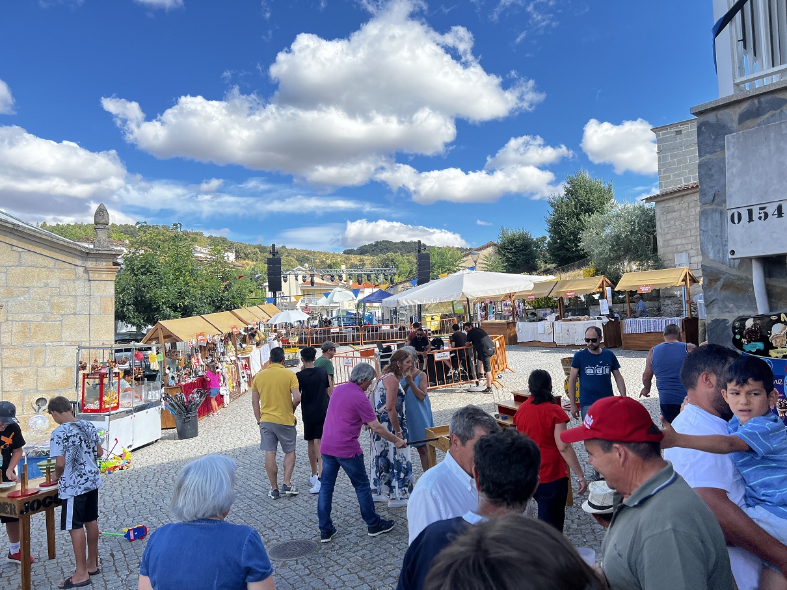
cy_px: 295
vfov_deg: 53.1
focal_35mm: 26
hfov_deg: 67.3
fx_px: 591
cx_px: 394
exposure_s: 1/1869
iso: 50
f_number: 1.5
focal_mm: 5.7
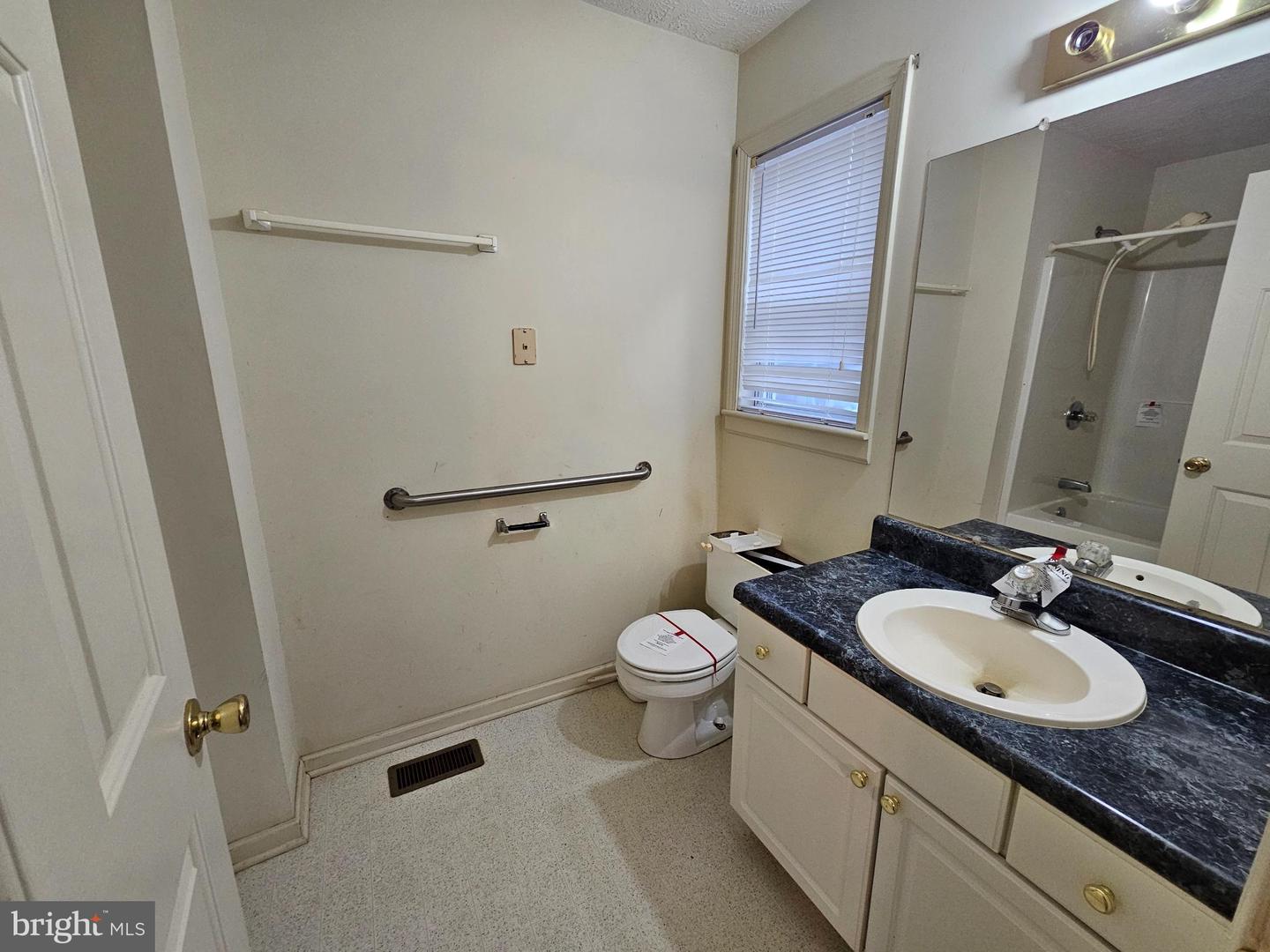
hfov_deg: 106.2
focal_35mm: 13
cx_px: 635
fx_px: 477
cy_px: 476
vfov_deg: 89.9
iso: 250
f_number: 2.2
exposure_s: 1/60
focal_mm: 2.2
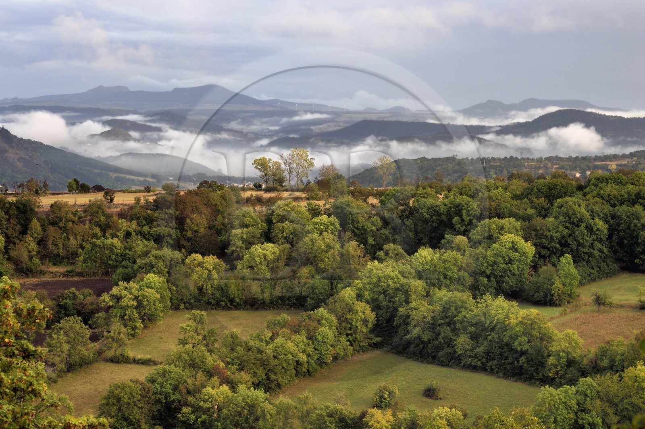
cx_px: 322
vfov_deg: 11.4
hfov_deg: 17.1
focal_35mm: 120
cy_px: 214
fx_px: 2148
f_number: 6.3
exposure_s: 1/125
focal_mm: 120
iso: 400
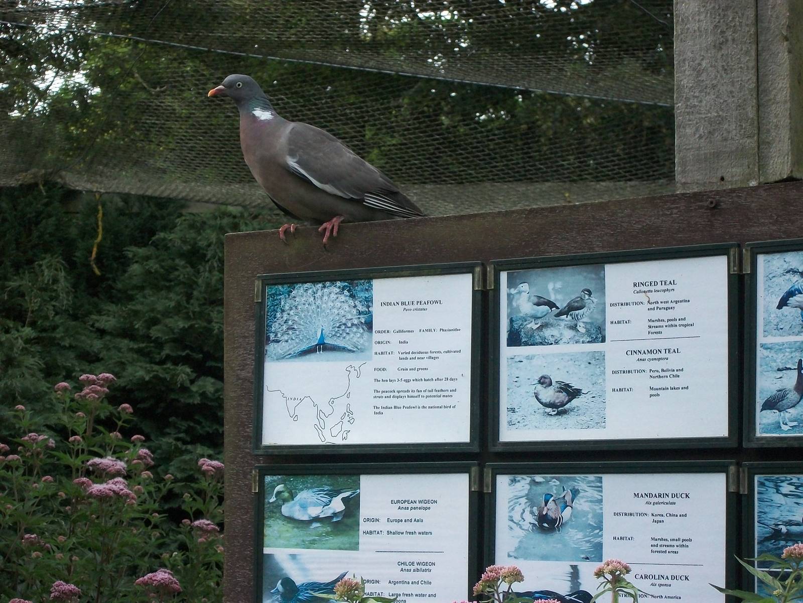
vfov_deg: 15.4
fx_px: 2227
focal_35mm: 96
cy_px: 302
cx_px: 402
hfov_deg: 20.4
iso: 252
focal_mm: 17.1
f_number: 5.2
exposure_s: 1/500
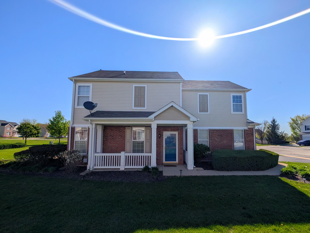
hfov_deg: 110.5
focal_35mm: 12
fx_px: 107
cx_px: 155
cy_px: 116
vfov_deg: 94.5
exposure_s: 1/9709
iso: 57
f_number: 1.7
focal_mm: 2.02
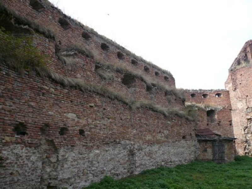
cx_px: 126
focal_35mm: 28
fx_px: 204
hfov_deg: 63.4
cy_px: 94
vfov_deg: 49.7
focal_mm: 4.6
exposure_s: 1/640
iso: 100
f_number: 2.8
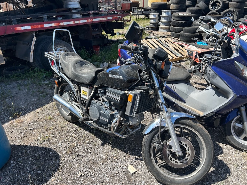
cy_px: 92
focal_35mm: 26
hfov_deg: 67.3
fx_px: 186
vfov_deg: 53.1
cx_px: 124
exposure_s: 1/2208
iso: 50
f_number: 1.5
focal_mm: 5.7
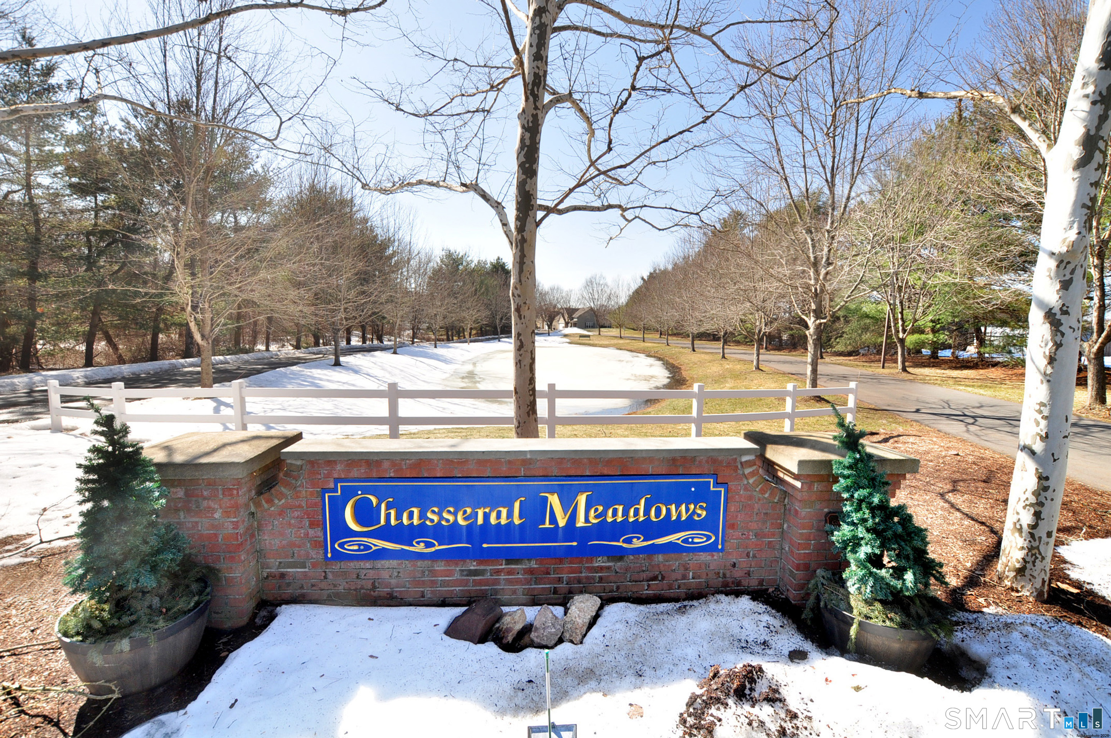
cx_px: 556
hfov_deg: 100.5
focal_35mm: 15
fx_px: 462
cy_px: 369
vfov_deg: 77.2
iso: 250
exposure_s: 1/100
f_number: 8
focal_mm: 10
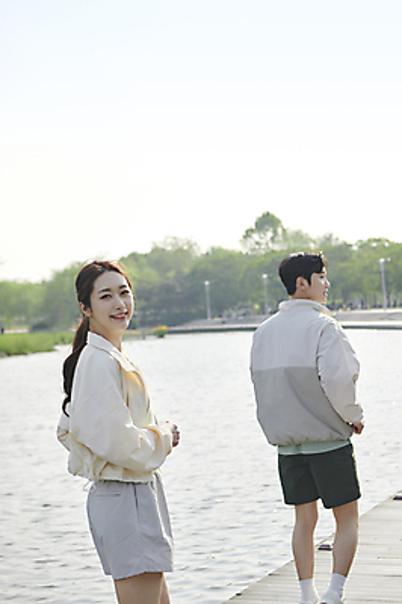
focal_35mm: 74
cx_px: 201
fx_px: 1242
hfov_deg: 18.4
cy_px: 302
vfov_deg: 27.4
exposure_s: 1/640
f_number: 4.5
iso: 160
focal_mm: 62
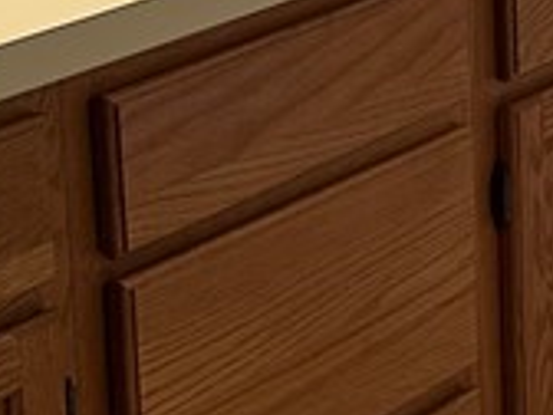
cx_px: 1113
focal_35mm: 146
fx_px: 2332
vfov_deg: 9.6
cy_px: -346
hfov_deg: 12.0
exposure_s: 1/120
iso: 125
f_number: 1.78
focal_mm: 6.86
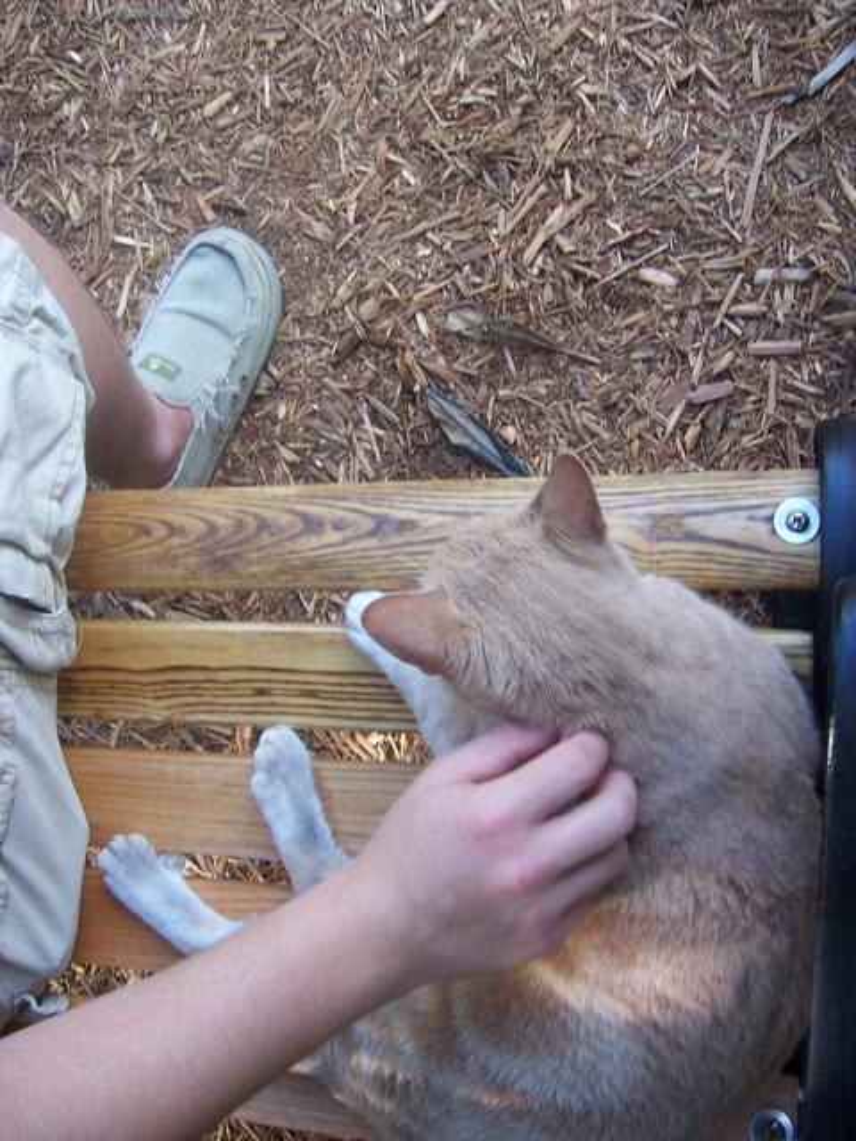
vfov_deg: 51.4
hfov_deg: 39.7
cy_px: 570
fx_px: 1187
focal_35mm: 36
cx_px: 428
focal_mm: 6
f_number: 3
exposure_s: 1/45
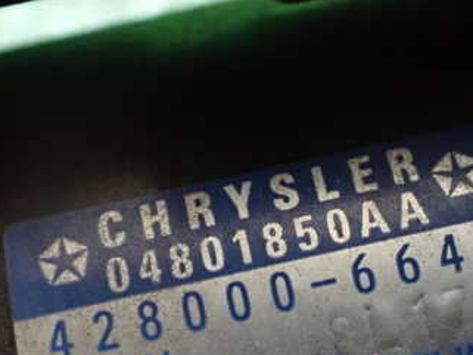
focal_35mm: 56
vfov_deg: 25.7
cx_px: 293
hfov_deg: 34.2
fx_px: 765
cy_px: 283
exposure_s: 1/30
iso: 1600
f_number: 2.3
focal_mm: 5.4
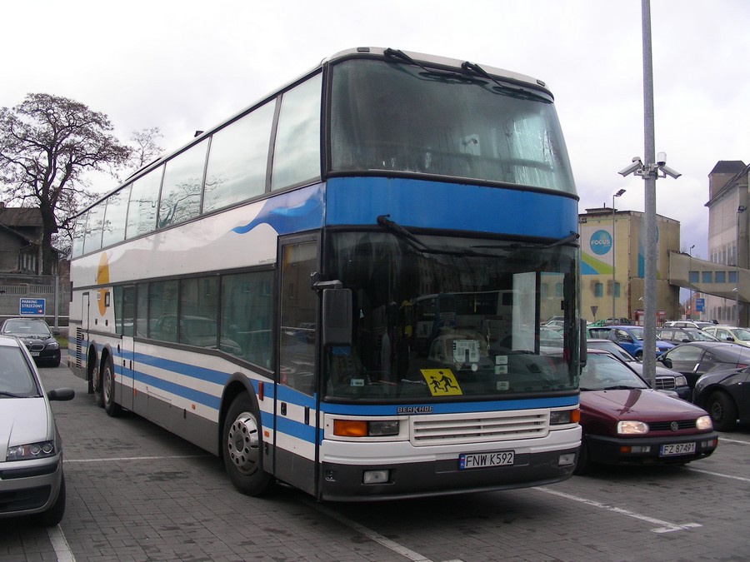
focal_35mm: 38
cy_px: 281
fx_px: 823
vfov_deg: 37.7
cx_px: 375
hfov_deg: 49.0
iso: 50
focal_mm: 6.3
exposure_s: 1/194
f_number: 4
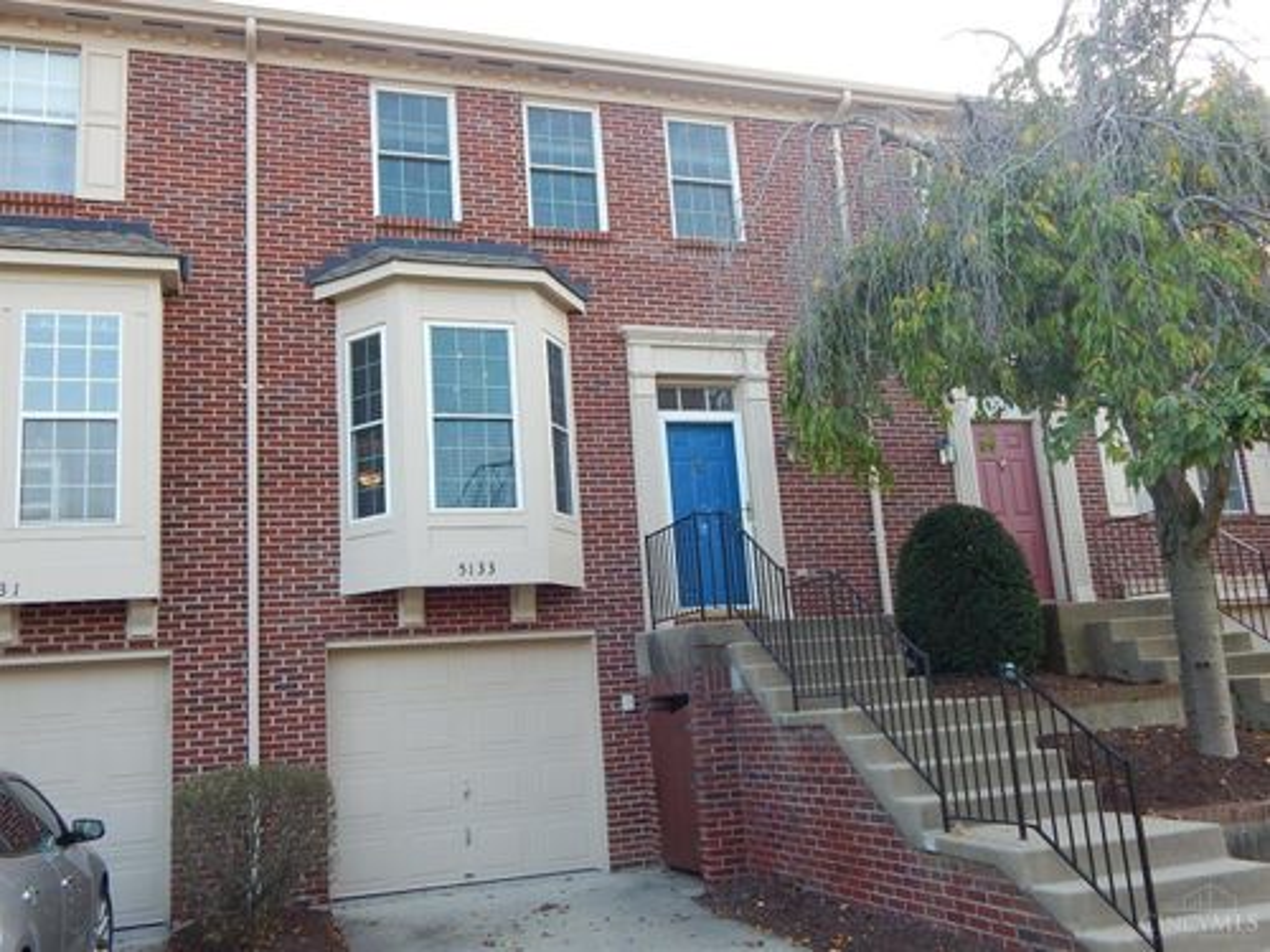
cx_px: 635
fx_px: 1137
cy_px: 476
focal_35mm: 31
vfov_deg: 45.4
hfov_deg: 58.4
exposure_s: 1/125
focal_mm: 5.6
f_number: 3.2
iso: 125
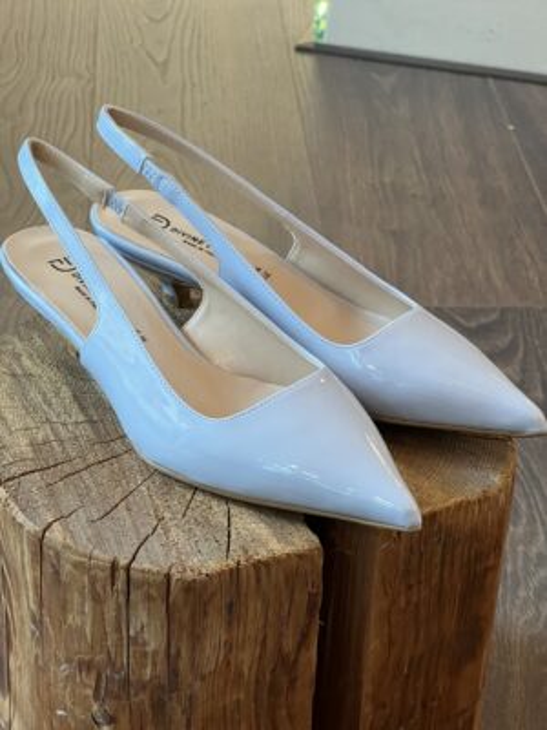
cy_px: 365
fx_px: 1622
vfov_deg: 25.3
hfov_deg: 19.1
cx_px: 274
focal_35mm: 77
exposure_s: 1/50
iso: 640
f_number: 2.8
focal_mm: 9
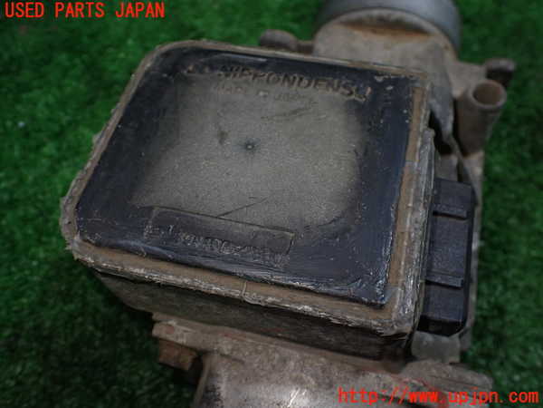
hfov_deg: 60.0
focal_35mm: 30
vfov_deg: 46.8
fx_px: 471
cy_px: 204
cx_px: 272
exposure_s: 1/125
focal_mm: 5.4
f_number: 2.3
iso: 320
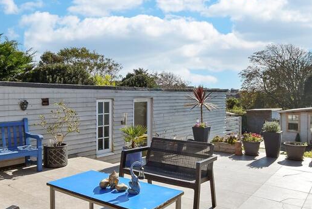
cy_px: 106
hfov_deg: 61.8
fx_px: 260
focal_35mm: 30
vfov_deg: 43.7
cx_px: 144
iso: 160
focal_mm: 10
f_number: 8
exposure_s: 1/640
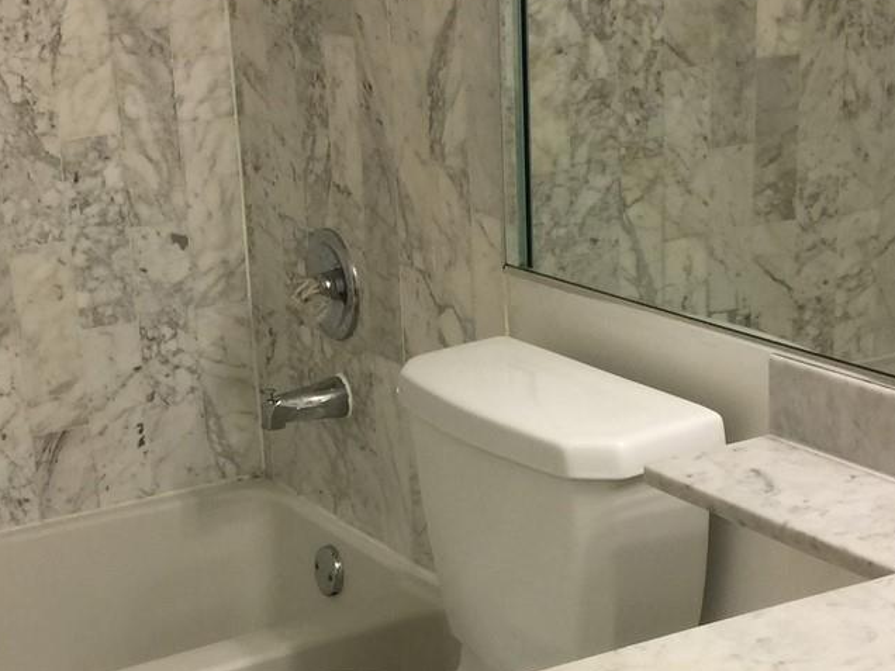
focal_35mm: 73
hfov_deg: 26.6
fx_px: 1887
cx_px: 376
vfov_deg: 20.0
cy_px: 530
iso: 32
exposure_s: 1/40
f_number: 2.2
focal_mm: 4.15
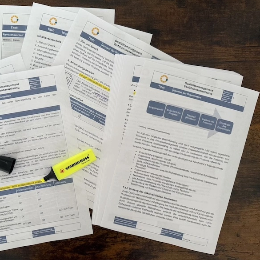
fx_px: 246
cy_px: 128
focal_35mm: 29
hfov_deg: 54.5
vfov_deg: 55.6
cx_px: 86
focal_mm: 6.76
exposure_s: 1/60
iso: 250
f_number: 1.78
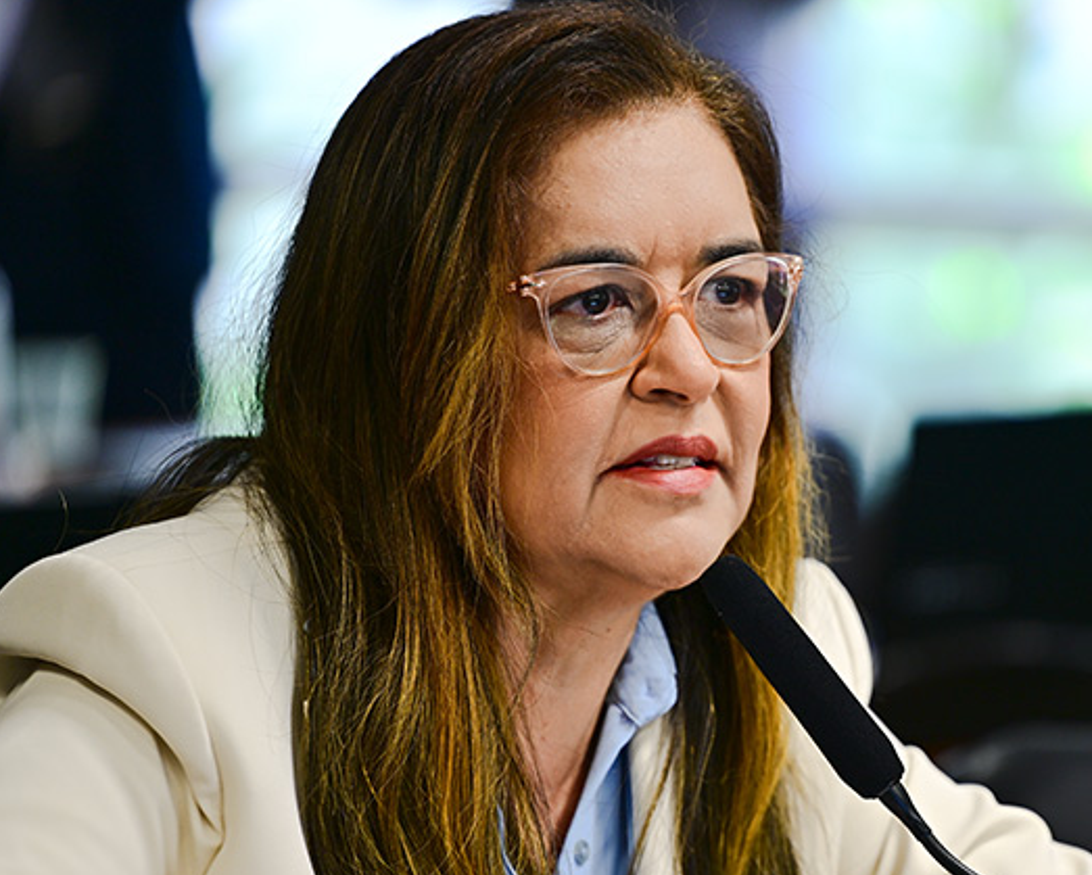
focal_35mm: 308
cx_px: 804
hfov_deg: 6.3
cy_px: 547
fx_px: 9960
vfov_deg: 5.0
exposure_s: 1/50
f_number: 2.8
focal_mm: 200
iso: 400
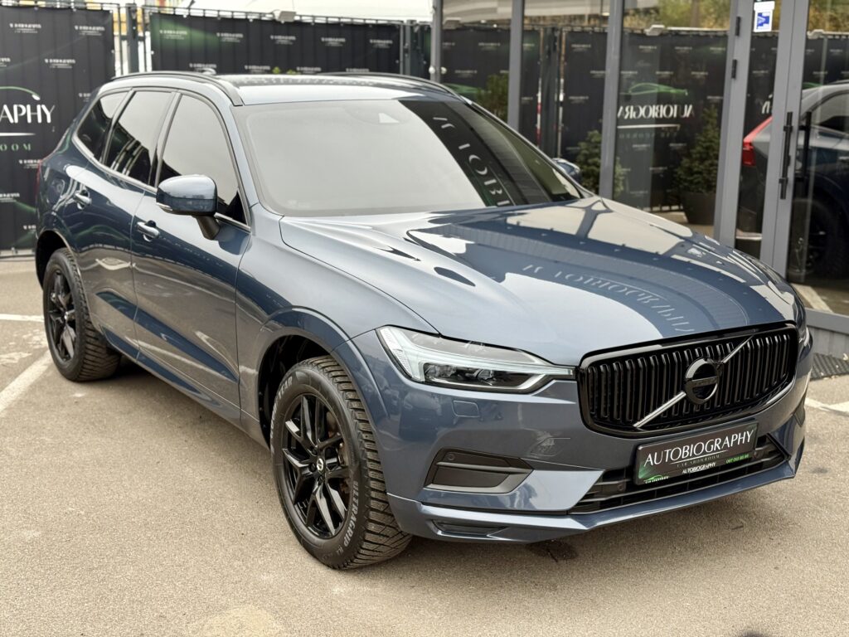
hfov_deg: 39.7
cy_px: 318
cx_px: 424
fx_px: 1177
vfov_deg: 30.3
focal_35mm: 48
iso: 80
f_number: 1.78
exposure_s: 1/127
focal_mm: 6.76
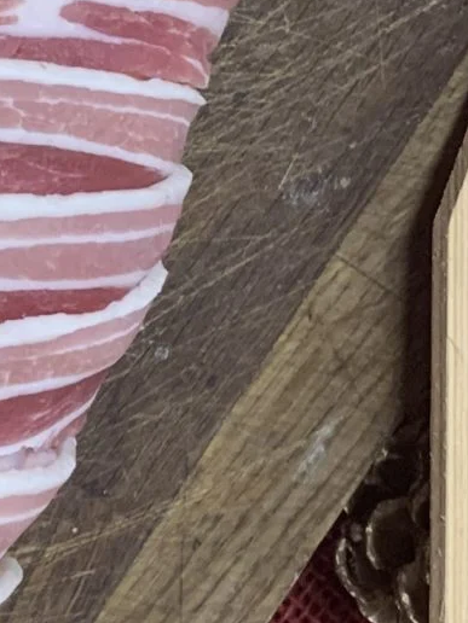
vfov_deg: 15.0
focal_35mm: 129
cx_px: -301
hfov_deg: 10.9
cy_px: -13
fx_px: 2325
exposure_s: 1/50
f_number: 1.8
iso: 100
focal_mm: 4.2
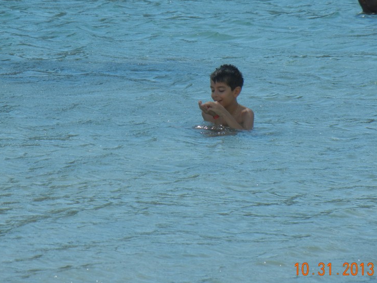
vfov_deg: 4.1
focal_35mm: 366
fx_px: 3987
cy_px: 113
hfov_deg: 5.4
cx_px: 192
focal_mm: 47.2
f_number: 5.1
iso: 160
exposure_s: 1/722
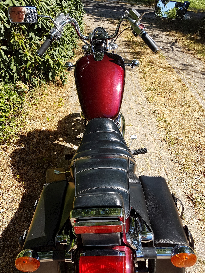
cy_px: 134
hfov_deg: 51.4
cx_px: 101
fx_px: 213
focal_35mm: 27
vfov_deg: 65.3
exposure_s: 1/1018
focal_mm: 4.2
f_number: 1.7
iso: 40
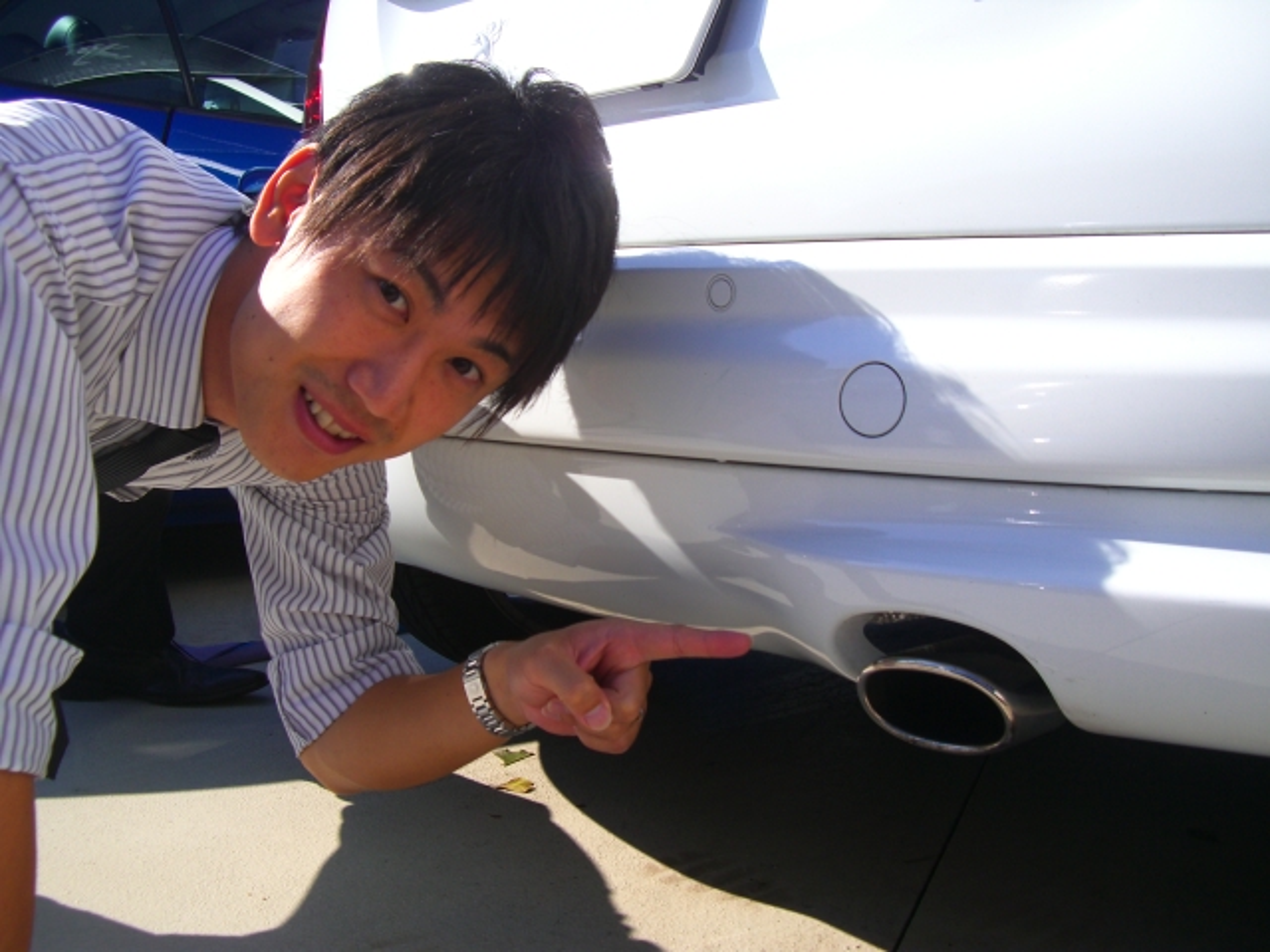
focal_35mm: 38
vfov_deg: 37.7
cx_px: 635
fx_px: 1394
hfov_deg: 49.0
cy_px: 476
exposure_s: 1/250
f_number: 5.6
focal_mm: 7.9
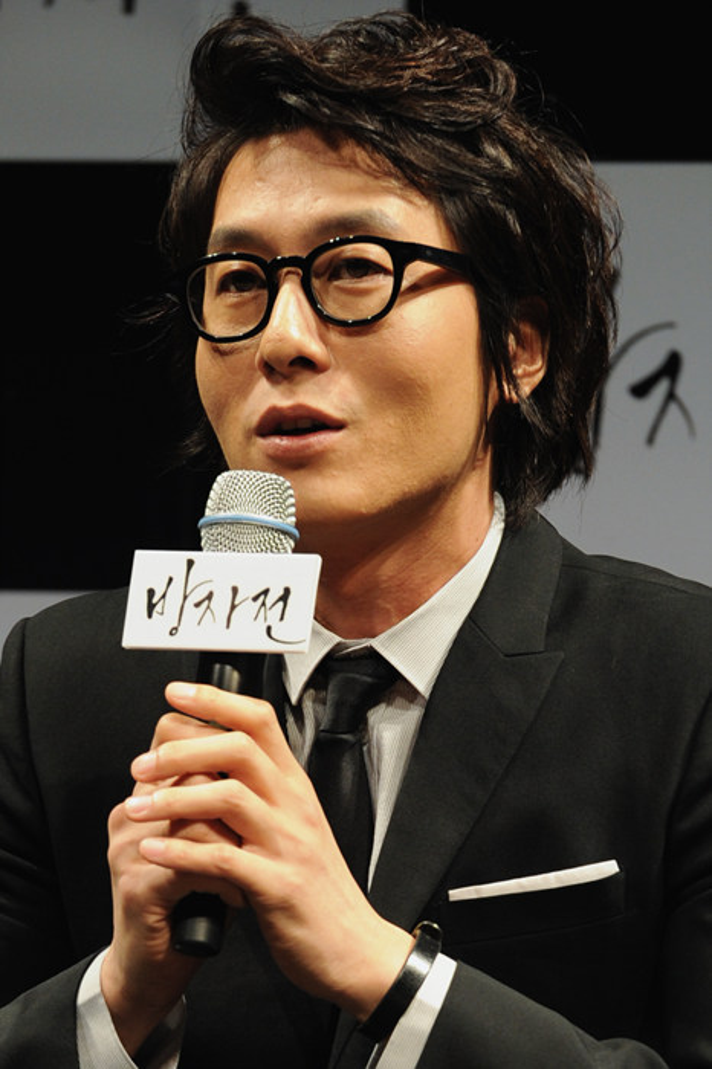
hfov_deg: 6.9
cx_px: 356
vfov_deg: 10.3
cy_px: 534
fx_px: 5939
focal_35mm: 200
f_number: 3.5
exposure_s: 1/250
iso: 800
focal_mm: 200
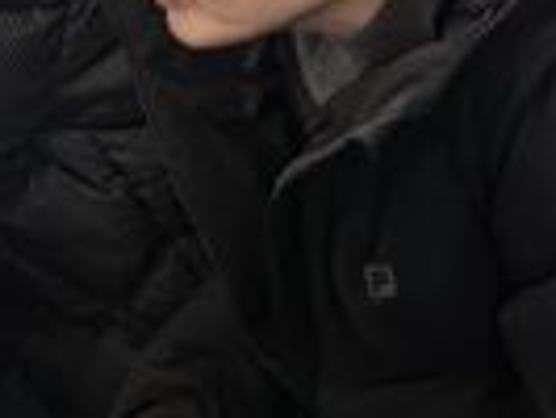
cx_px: 982
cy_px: -493
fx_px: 2460
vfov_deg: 9.0
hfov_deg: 11.9
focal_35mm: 153
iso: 500
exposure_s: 1/100
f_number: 4
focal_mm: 5.75
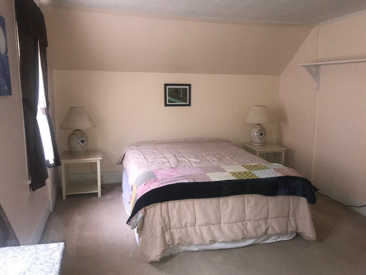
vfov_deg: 48.2
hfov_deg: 61.6
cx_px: 188
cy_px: 137
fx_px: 307
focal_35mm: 29
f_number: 1.8
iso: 80
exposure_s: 1/30
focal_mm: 3.99
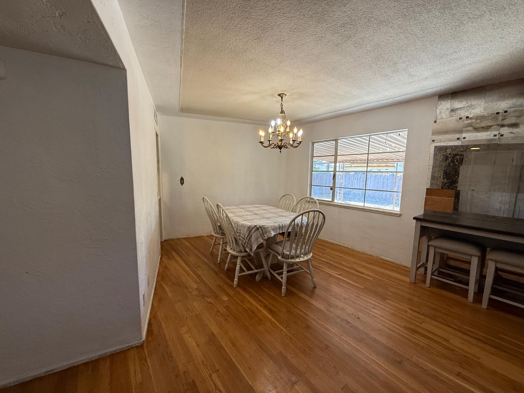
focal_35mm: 14
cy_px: 196
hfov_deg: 102.1
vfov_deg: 85.7
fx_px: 212
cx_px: 262
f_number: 2.2
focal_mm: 2.22
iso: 160
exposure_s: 1/120
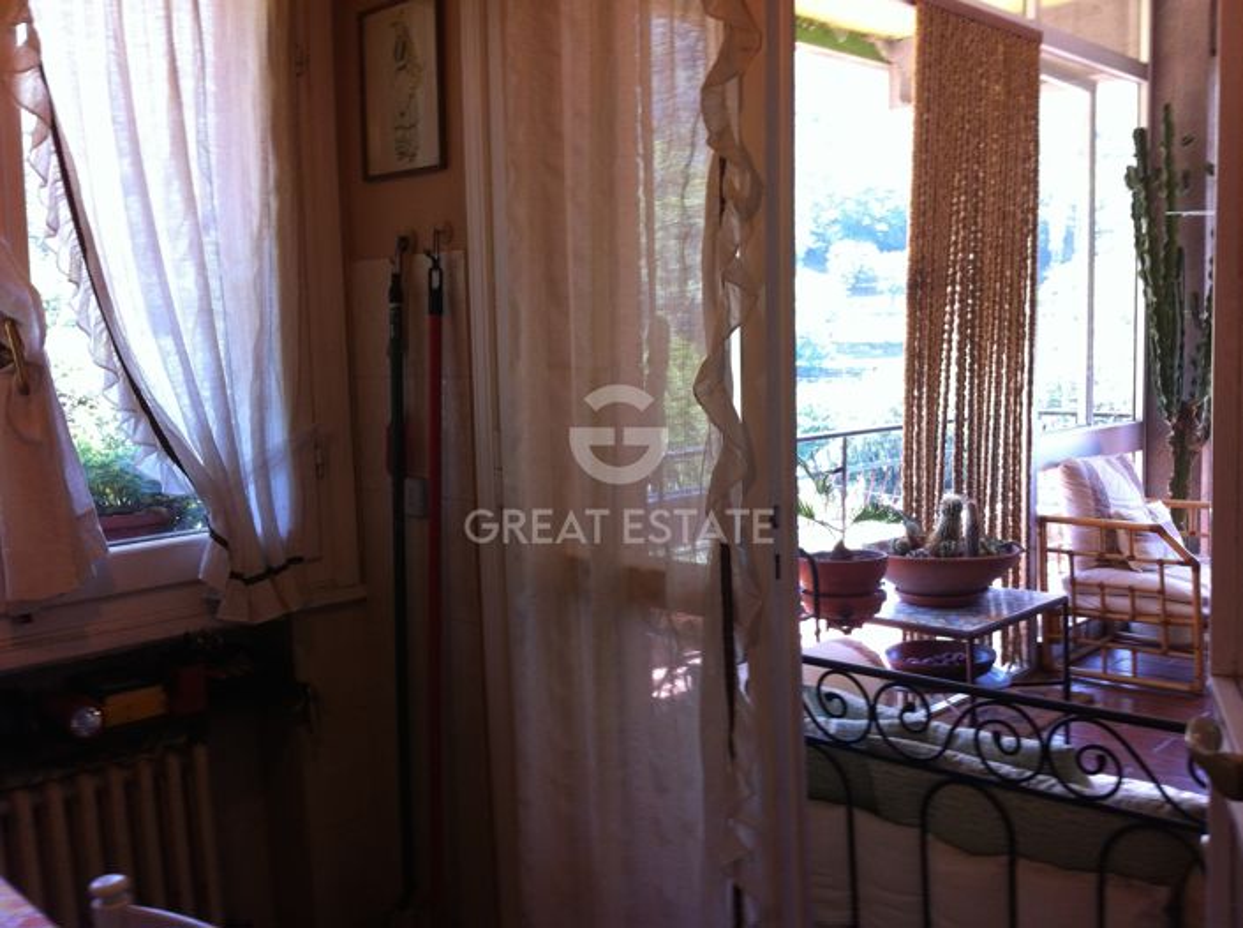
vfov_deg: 40.6
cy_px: 464
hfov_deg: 52.7
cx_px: 622
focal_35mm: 35
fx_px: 1254
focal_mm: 3.85
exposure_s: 1/60
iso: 100
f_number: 2.8
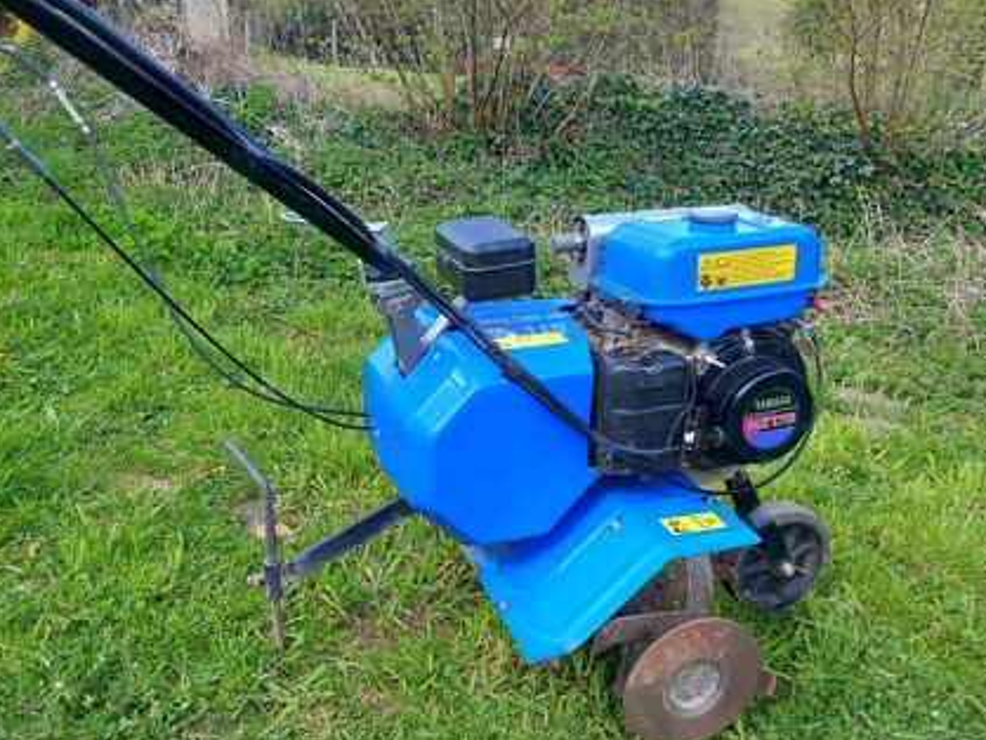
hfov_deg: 58.2
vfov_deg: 45.5
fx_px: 884
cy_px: 346
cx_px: 436
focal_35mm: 31
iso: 32
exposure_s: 1/100
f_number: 1.8
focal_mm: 4
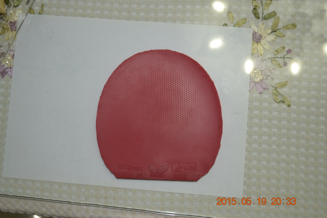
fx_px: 327
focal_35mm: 36
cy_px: 109
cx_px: 164
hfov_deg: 53.1
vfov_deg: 36.9
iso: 200
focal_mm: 24
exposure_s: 1/25
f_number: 4
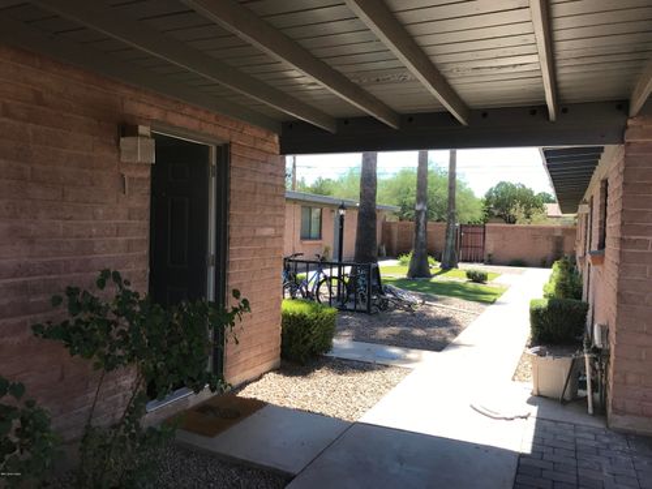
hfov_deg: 63.4
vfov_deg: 49.7
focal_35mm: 28
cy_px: 244
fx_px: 527
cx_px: 326
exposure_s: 1/618
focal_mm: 3.99
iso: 20
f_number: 1.8
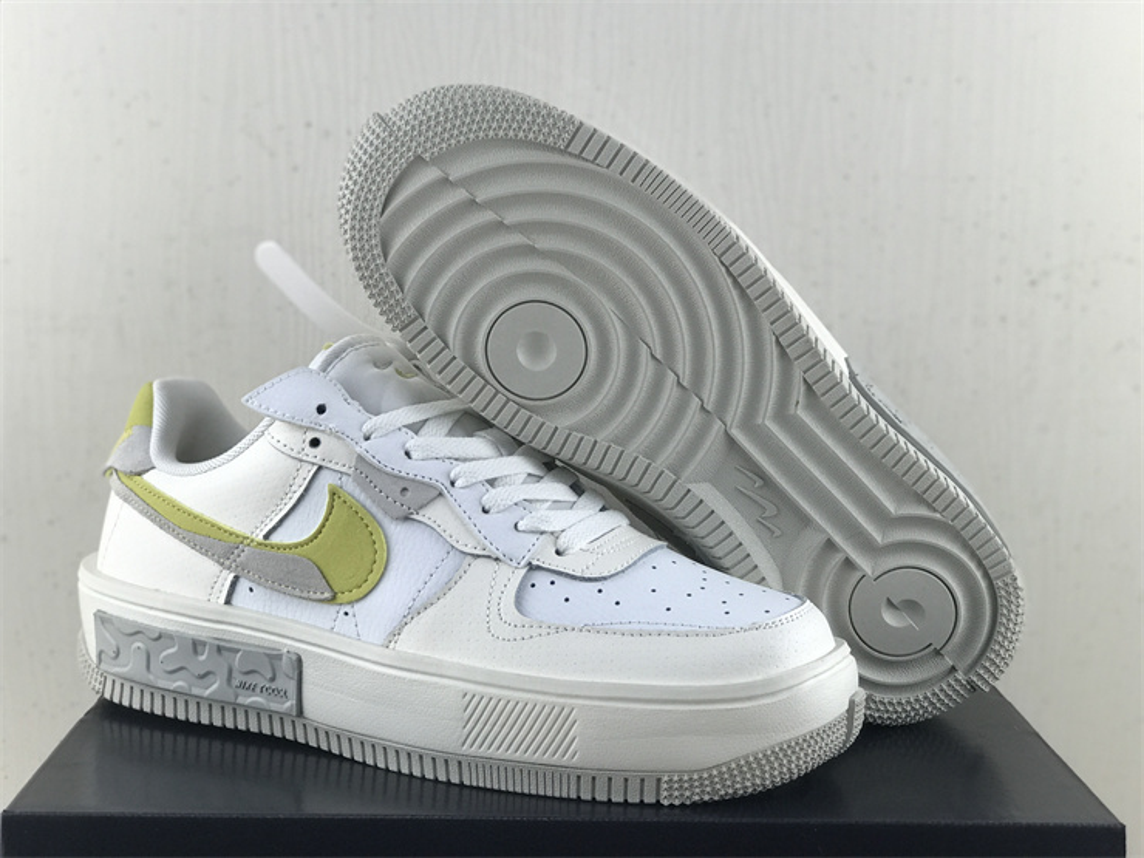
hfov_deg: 33.8
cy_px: 429
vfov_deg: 25.7
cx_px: 572
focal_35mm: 57
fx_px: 1884
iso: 40
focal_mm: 6.6
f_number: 2.8
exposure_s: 1/50
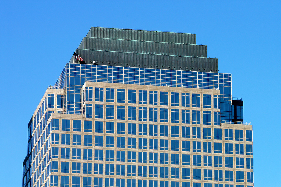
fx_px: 1579
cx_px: 140
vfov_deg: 6.8
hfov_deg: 10.2
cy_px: 94
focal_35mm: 202
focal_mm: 135
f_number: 6.3
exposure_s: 1/640
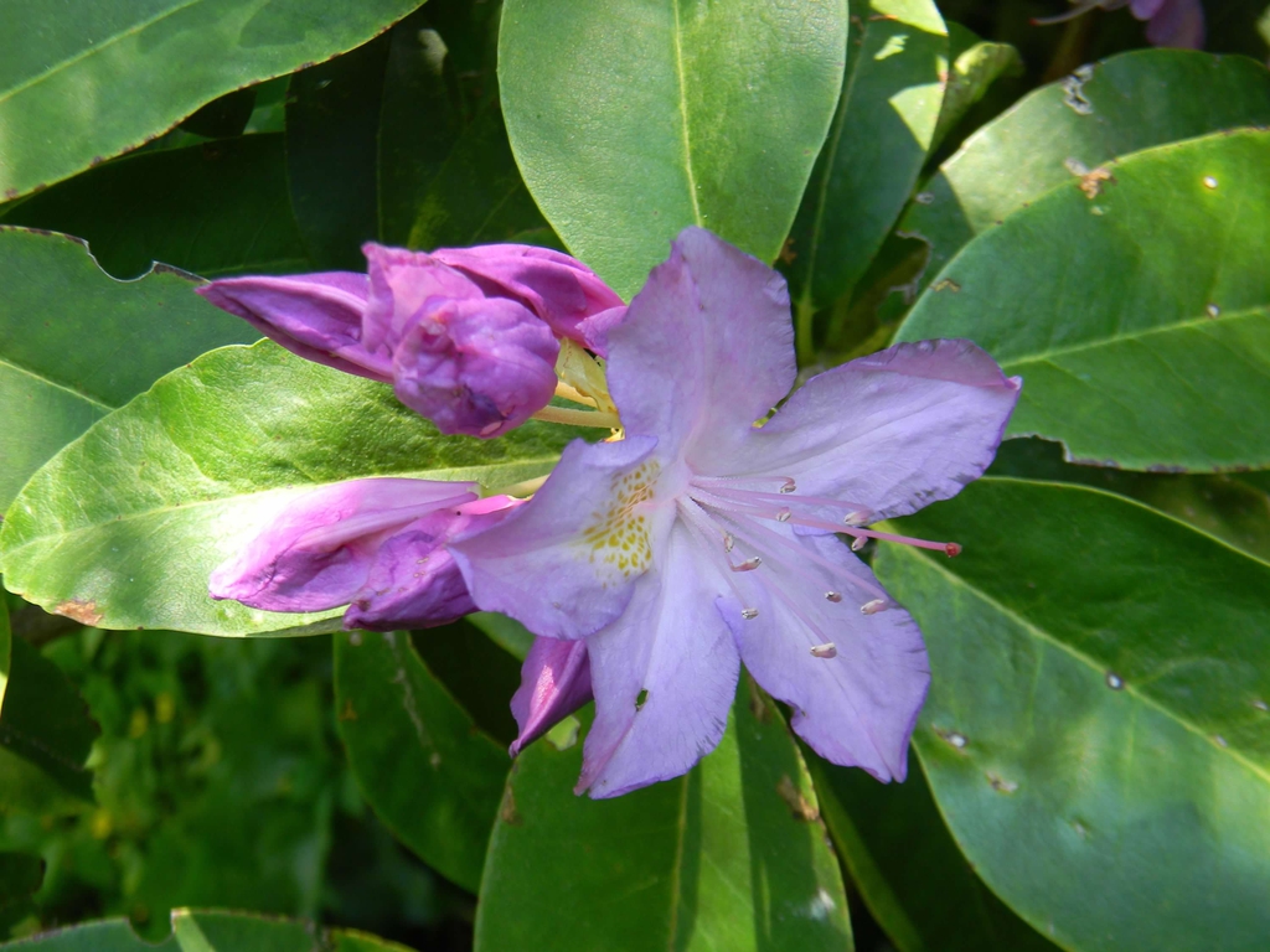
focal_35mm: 42
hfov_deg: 44.8
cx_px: 635
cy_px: 476
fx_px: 1541
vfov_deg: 34.3
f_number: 4.1
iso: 80
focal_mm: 10.1
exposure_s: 1/32.2
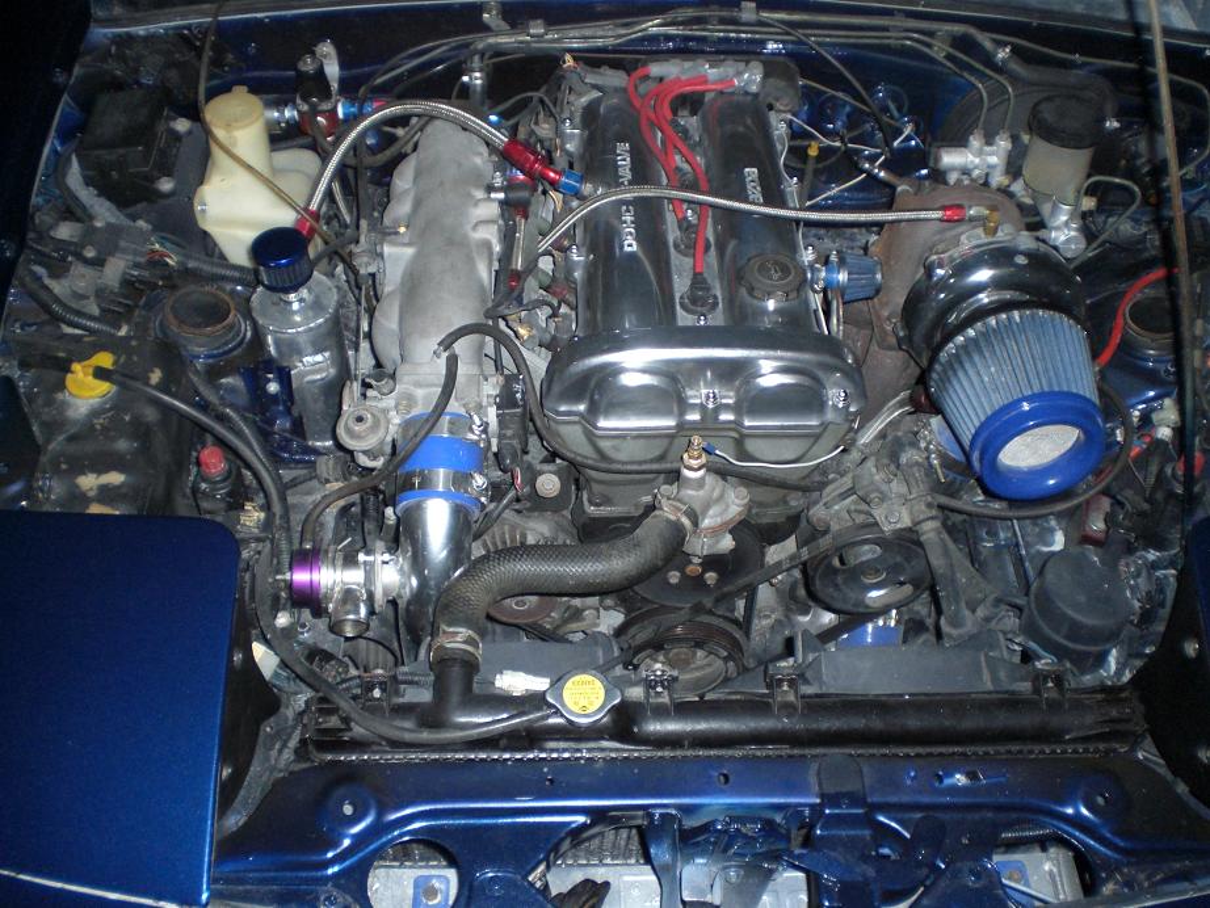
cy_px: 454
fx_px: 1329
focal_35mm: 38
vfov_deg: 37.7
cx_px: 605
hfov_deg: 49.0
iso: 200
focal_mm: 6.3
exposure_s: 1/60
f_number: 3.1
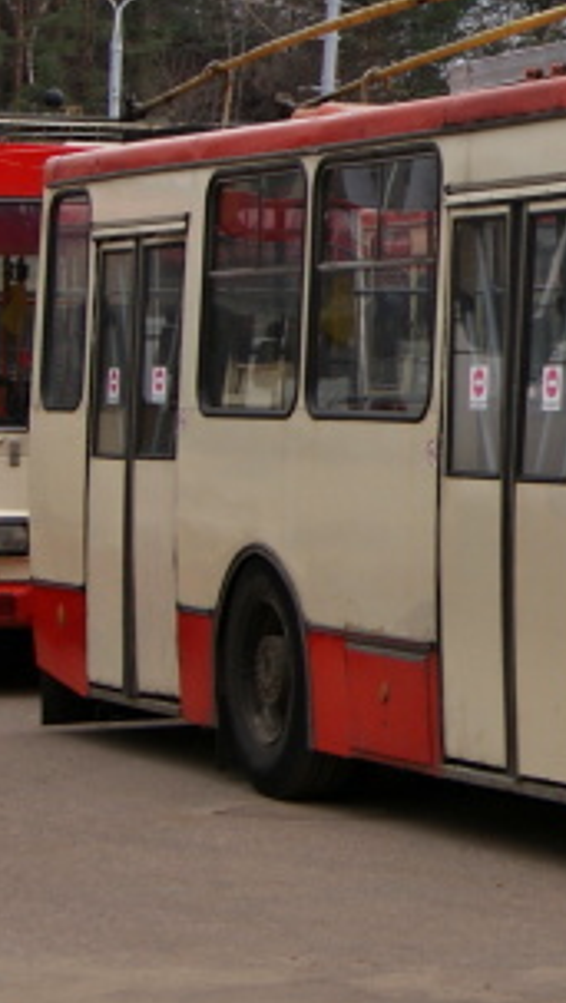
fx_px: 3673
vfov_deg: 15.5
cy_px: 273
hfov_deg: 8.4
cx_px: 1132
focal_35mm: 138
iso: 100
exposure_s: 1/80
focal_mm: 26
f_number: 9
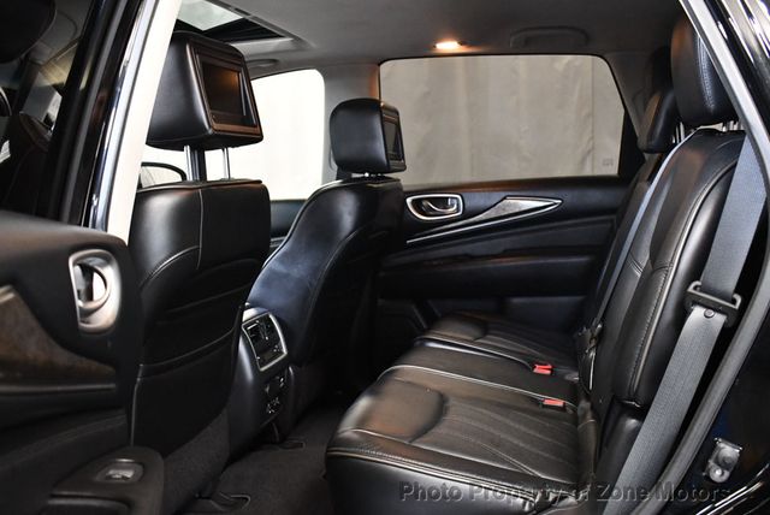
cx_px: 385
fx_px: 771
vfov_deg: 36.9
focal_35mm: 36
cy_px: 258
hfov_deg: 53.1
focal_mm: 18
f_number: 3.5
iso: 3600
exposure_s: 1/60
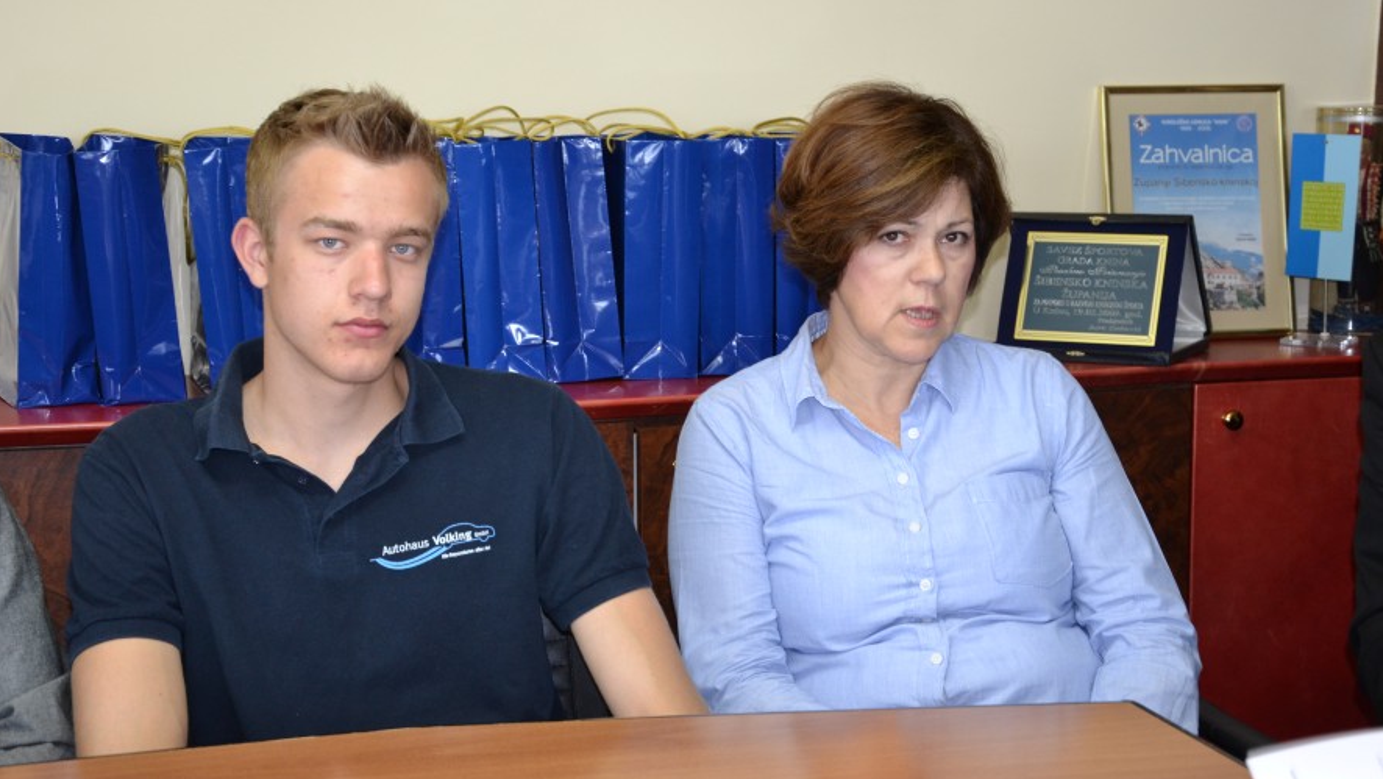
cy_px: 362
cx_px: 699
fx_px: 2458
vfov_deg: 18.0
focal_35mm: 67
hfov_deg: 31.4
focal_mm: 42
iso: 800
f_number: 4.8
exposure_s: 1/60
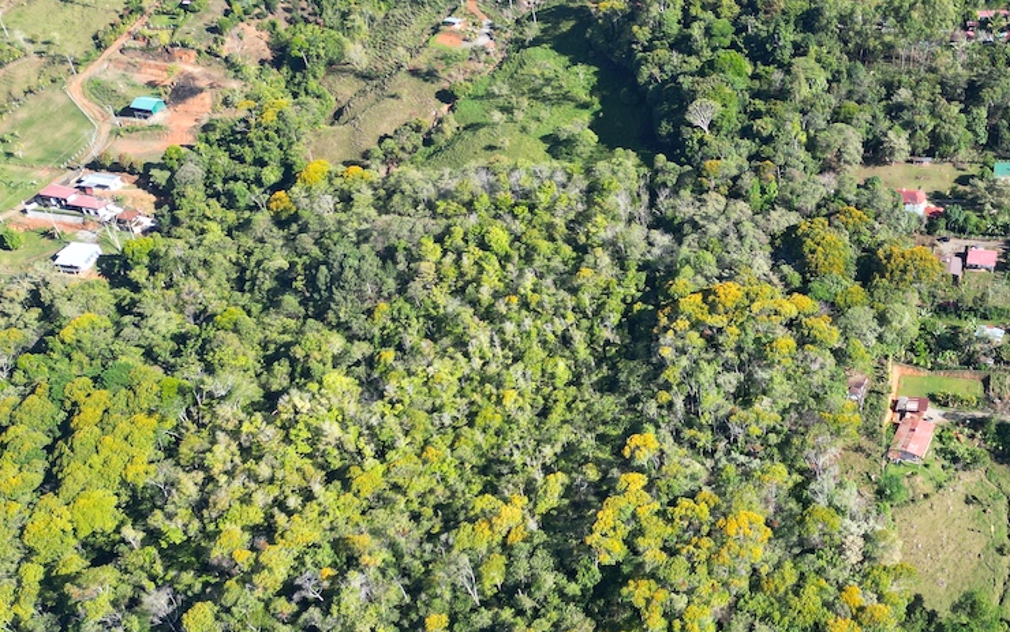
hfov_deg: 43.3
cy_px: 508
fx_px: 1212
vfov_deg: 28.6
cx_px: 798
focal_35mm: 44
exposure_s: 1/800
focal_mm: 6.72
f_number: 1.7
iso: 100
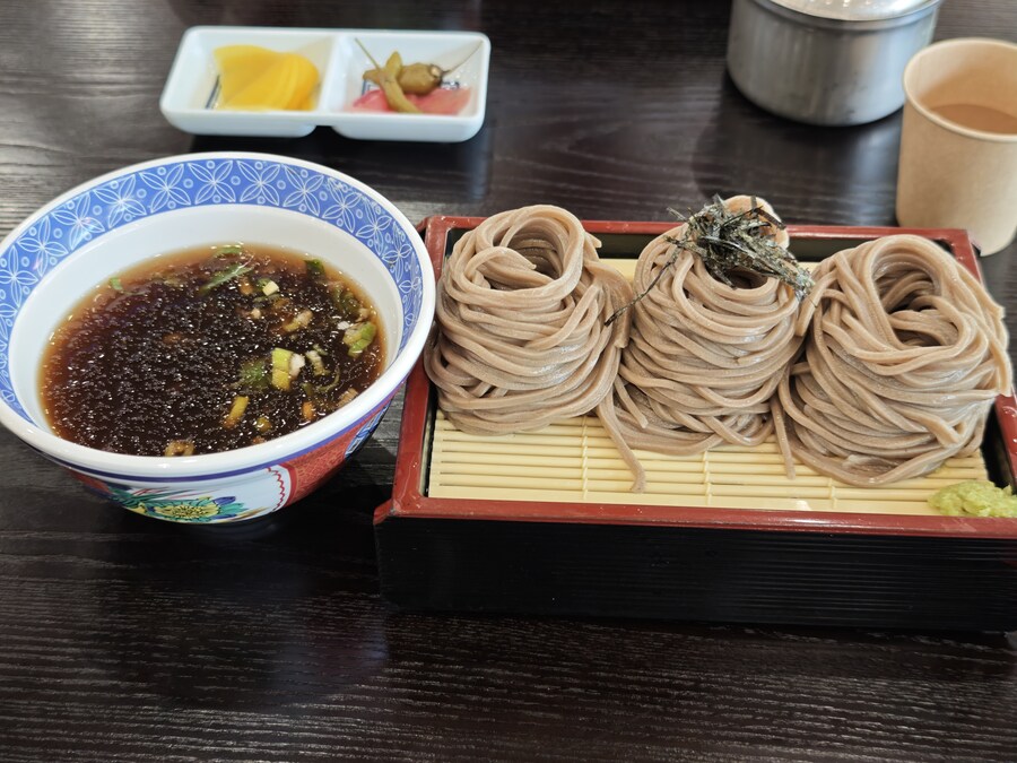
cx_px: 508
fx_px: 1351
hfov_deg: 41.2
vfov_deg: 31.5
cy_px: 382
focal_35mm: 46
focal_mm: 8.72
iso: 125
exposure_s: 1/40
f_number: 1.63
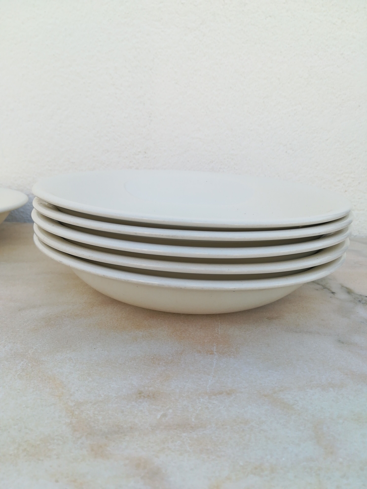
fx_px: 368
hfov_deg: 53.1
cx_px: 184
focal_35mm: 26
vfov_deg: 67.3
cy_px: 244
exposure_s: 1/269
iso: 50
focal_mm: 3.83
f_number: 2.2
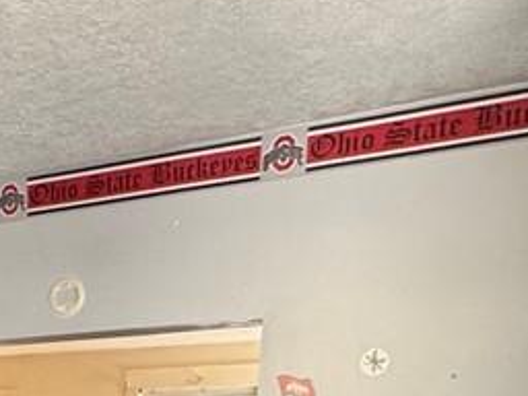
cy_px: 629
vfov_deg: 21.1
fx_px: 854
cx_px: -16
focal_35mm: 56
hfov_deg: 31.4
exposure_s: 1/99
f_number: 2.2
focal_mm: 2.22
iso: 160
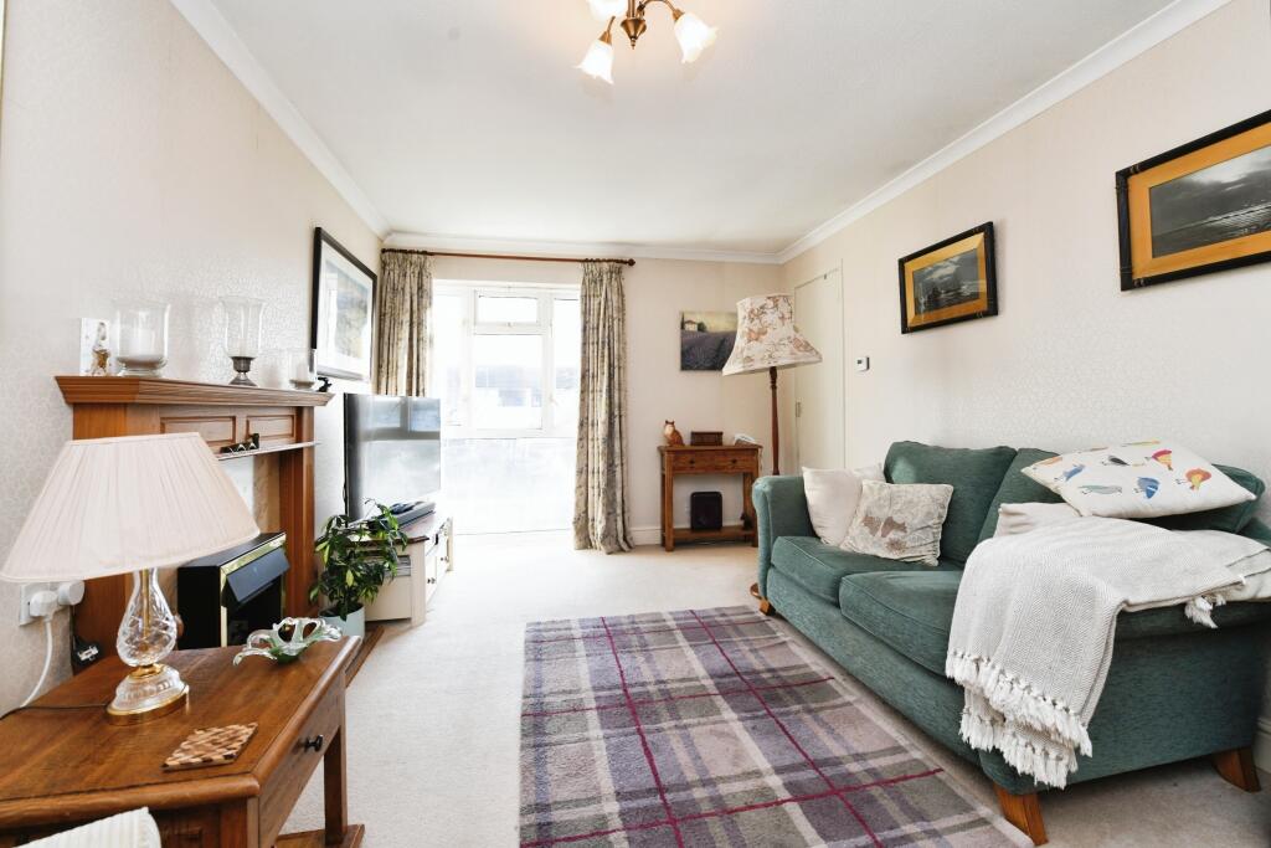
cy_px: 424
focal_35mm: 15
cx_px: 636
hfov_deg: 100.4
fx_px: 530
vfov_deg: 77.3
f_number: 8
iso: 800
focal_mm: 15
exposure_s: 1/60
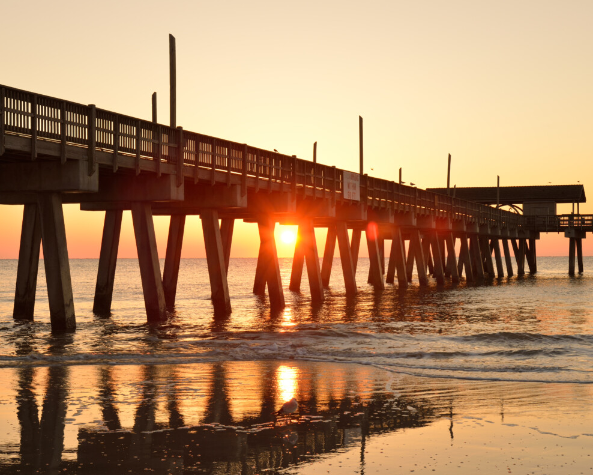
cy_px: 238
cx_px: 332
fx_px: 1001
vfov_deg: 26.7
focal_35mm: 57
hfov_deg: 33.0
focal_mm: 50
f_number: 11
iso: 100
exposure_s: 1/40
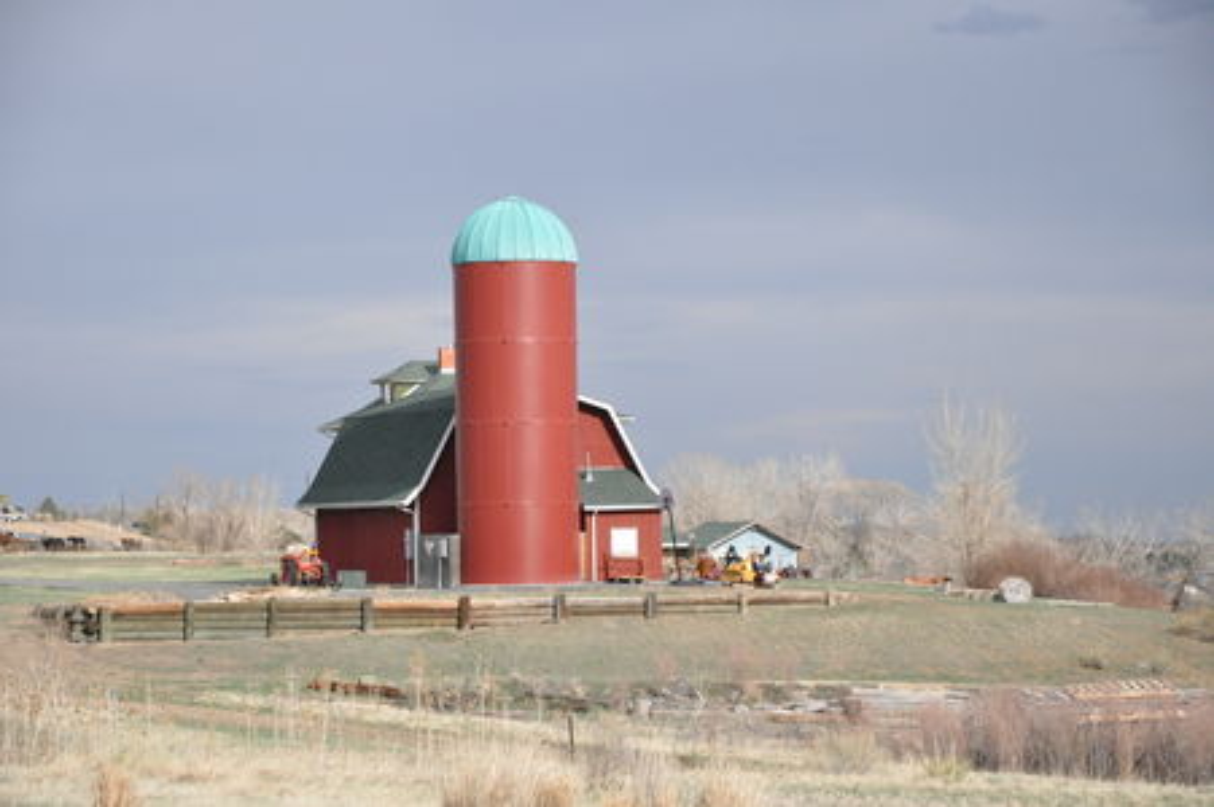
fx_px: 4549
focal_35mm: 135
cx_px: 607
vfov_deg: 10.1
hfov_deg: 15.2
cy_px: 404
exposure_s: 1/4000
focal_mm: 90
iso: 1600
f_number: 8
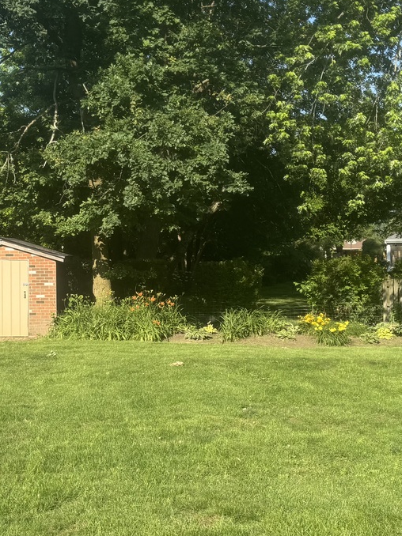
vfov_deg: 37.5
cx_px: 138
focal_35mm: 51
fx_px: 790
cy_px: 254
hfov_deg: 28.4
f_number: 1.78
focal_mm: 6.76
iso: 80
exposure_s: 1/1721
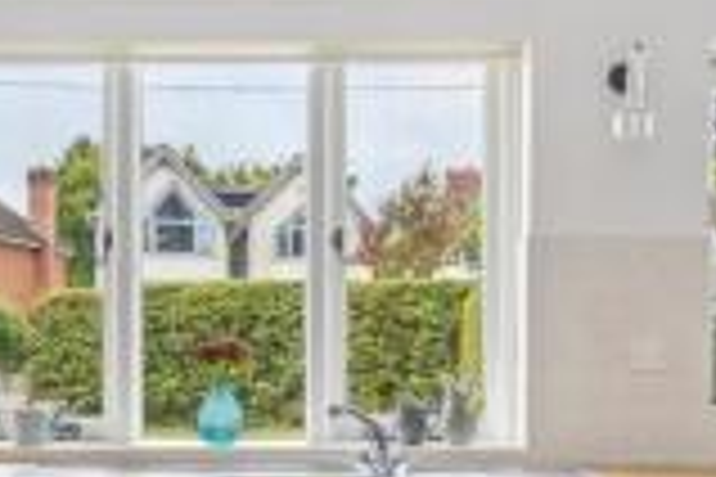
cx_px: 405
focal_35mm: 63
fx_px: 1253
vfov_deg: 21.4
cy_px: 353
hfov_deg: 31.9
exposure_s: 1/50
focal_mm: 21
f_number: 5.6
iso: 500
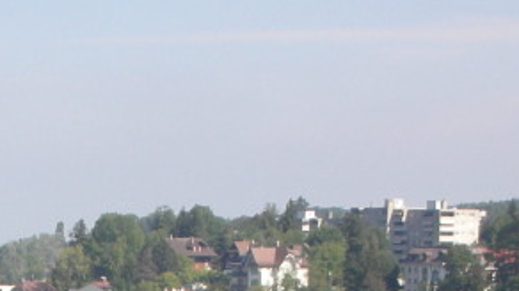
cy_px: 584
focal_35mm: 233
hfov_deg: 9.1
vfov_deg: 5.1
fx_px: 3205
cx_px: -126
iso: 50
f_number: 4
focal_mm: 10.1
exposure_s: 1/247
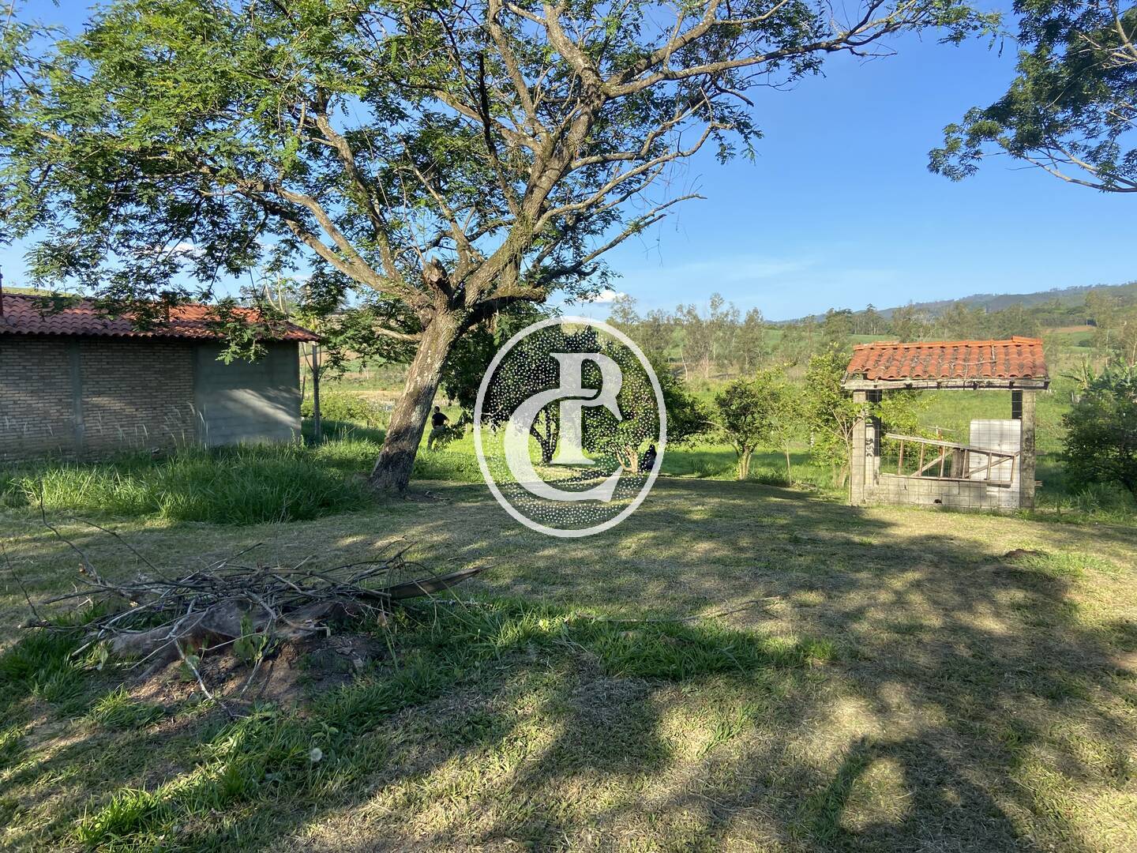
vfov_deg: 53.1
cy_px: 426
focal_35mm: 26
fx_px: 854
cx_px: 568
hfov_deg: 67.3
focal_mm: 4.25
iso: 32
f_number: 1.8
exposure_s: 1/1053
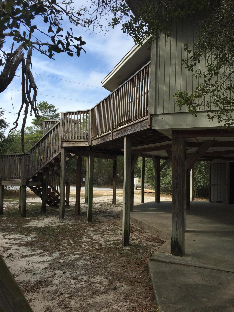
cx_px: 117
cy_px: 156
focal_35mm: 29
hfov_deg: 48.2
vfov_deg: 61.7
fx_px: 261
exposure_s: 1/1276
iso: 32
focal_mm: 4.15
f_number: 2.2
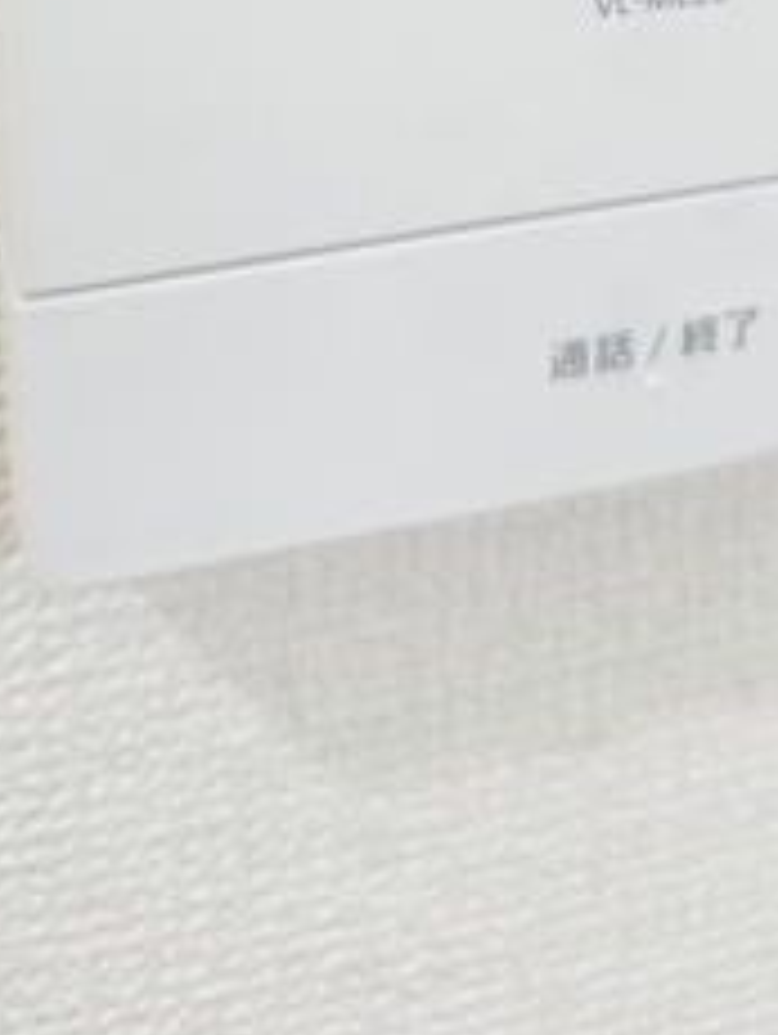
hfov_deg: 20.0
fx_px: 2184
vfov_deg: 22.6
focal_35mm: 73
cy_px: -446
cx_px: 605
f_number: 1.78
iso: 125
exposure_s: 1/95
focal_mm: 6.86
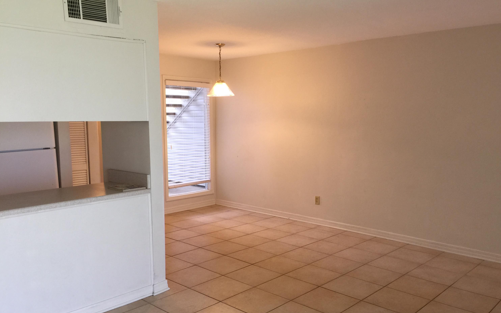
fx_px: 423
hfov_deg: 61.2
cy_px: 181
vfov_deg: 40.5
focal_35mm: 31
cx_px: 250
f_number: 2.2
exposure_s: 1/15
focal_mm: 4.15
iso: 40
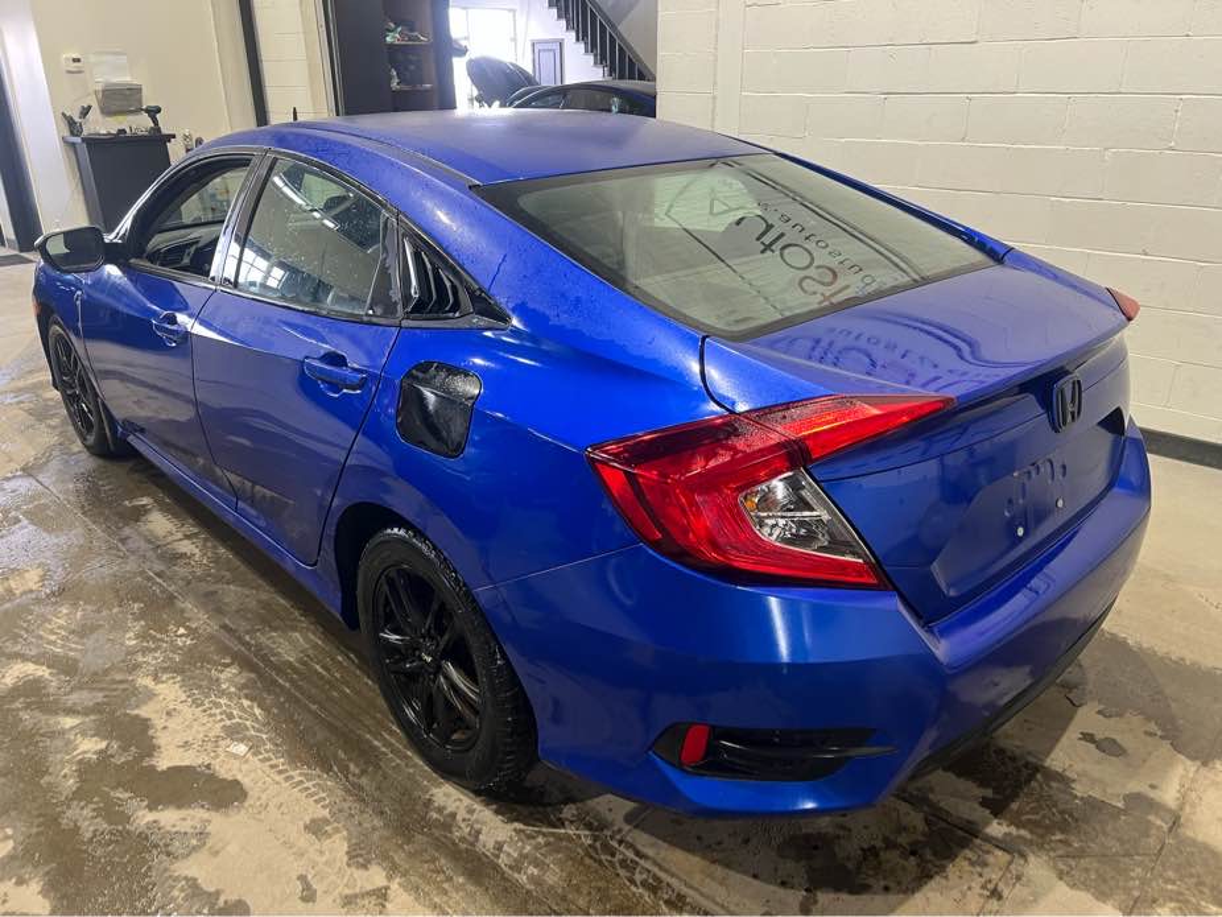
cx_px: 611
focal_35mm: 26
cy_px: 458
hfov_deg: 67.3
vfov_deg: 53.1
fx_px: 918
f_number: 1.5
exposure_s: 1/60
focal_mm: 5.7
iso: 100
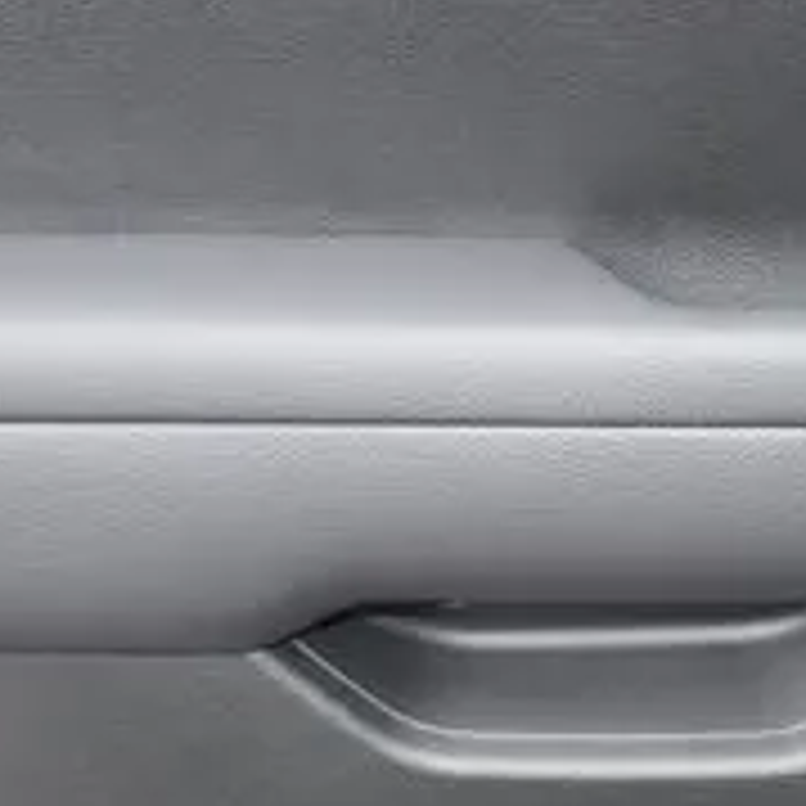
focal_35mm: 101
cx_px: 815
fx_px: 2661
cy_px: 538
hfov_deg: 16.8
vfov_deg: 17.2
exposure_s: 1/60
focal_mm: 16
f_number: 5
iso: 320
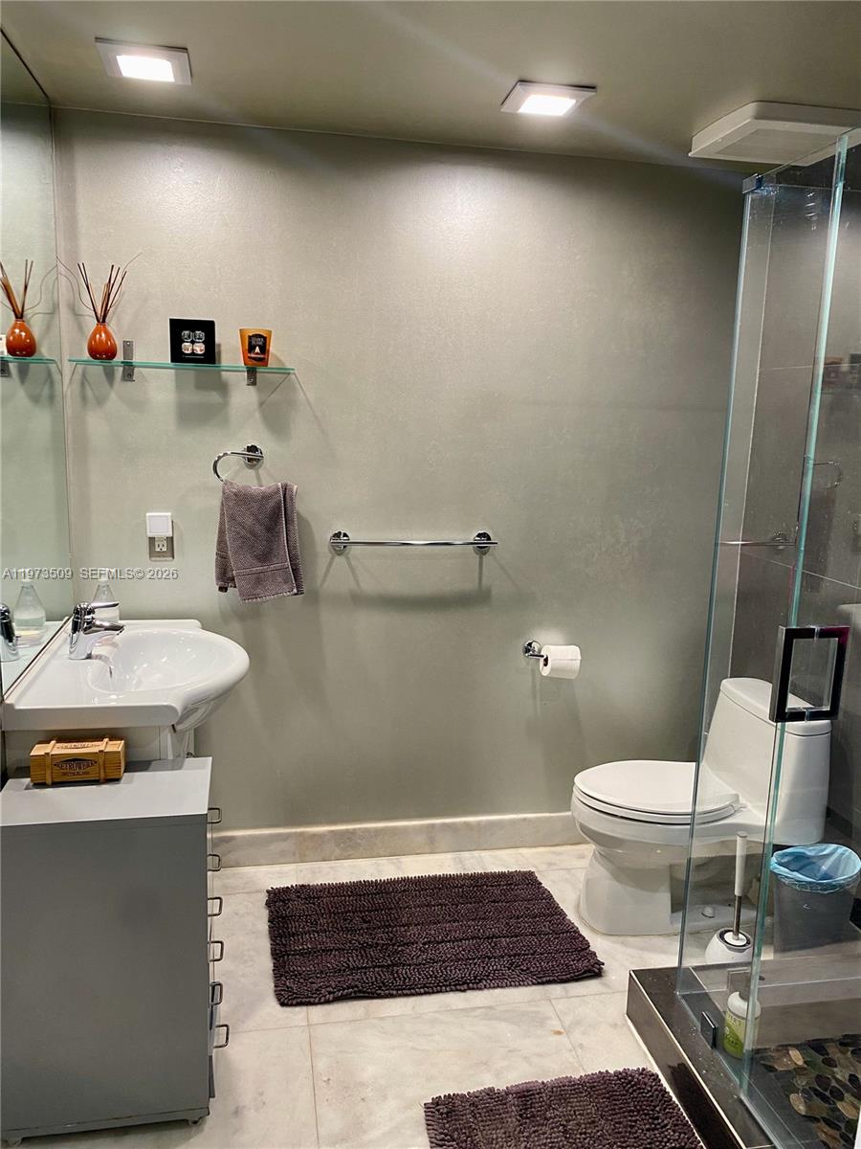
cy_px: 574
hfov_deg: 53.1
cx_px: 430
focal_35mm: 26
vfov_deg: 67.3
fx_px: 862
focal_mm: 4.25
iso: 80
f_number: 1.8
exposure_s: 1/60
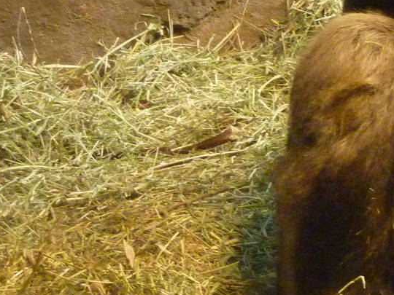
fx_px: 2800
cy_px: -57
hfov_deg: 7.9
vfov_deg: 6.0
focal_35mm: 246
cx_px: 576
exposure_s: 1/30
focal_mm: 13.7
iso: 800
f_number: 4.2
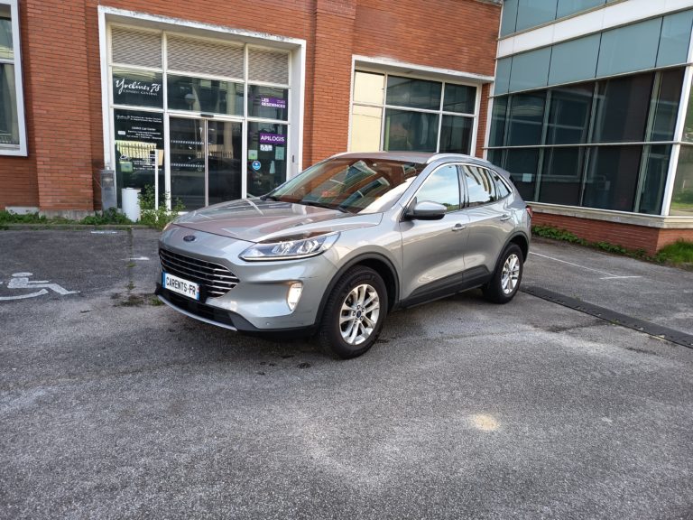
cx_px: 346
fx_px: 480
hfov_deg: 71.6
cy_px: 260
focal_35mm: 24
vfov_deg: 56.8
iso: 81
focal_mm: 5.24
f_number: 1.7
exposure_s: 1/100
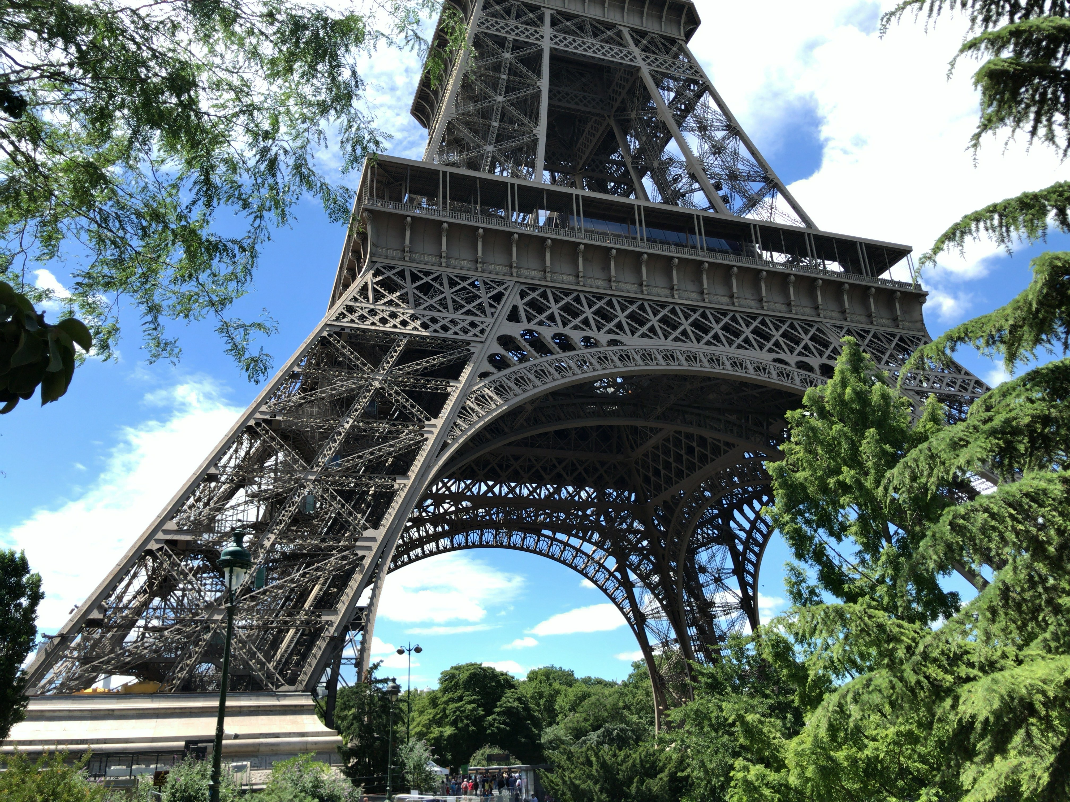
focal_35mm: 28
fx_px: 865
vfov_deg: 49.7
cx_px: 535
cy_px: 401
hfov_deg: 63.4
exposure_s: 1/967
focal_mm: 3.99
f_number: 1.8
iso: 20
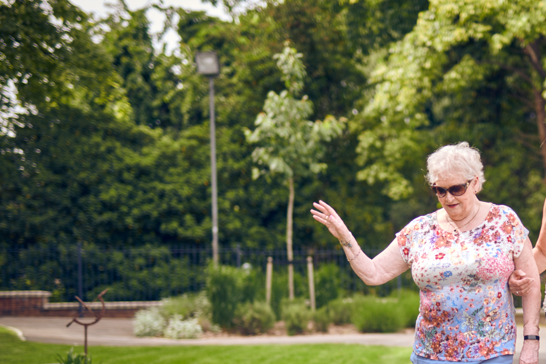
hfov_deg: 23.2
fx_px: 1304
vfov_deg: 15.8
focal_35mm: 86
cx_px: 453
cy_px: 286
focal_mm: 50
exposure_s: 1/1250
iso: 100
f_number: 1.6
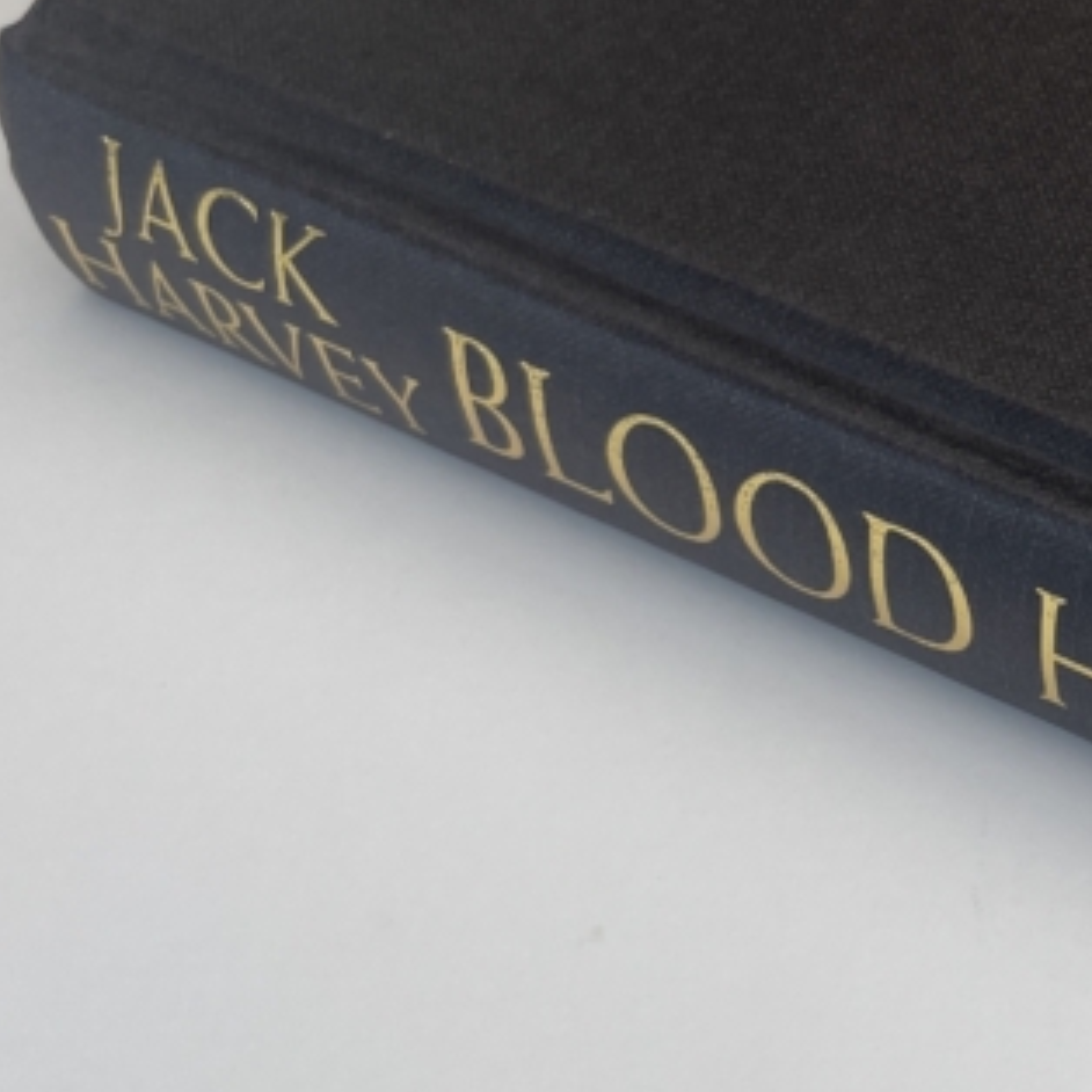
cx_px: 1349
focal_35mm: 75
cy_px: 442
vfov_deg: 23.0
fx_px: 2677
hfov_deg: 21.3
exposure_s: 1/297
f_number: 1.6
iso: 32
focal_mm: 4.2
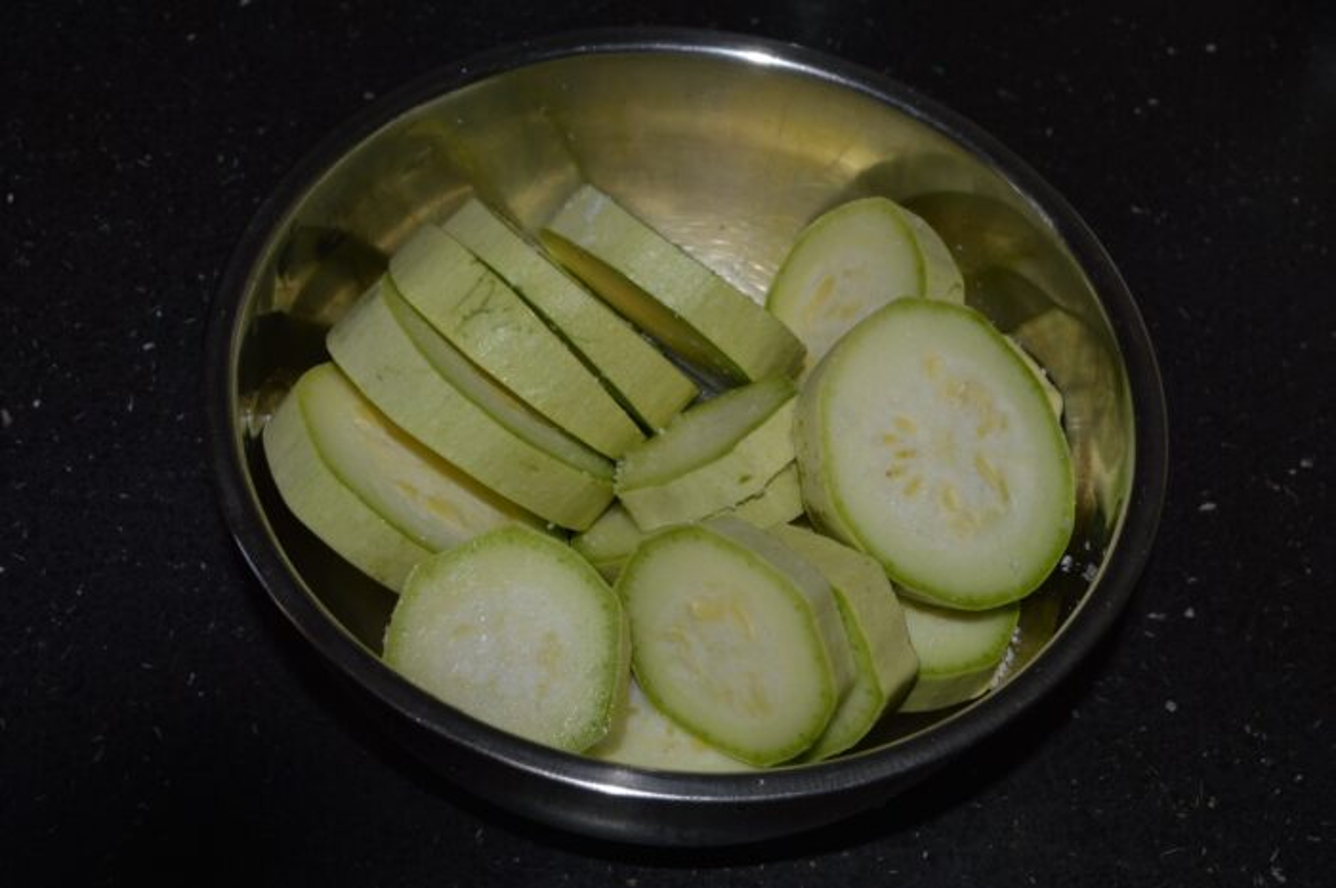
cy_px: 444
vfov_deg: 28.0
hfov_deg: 41.2
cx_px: 668
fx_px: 1779
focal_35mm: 48
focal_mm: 32
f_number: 8
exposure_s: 1/60
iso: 100
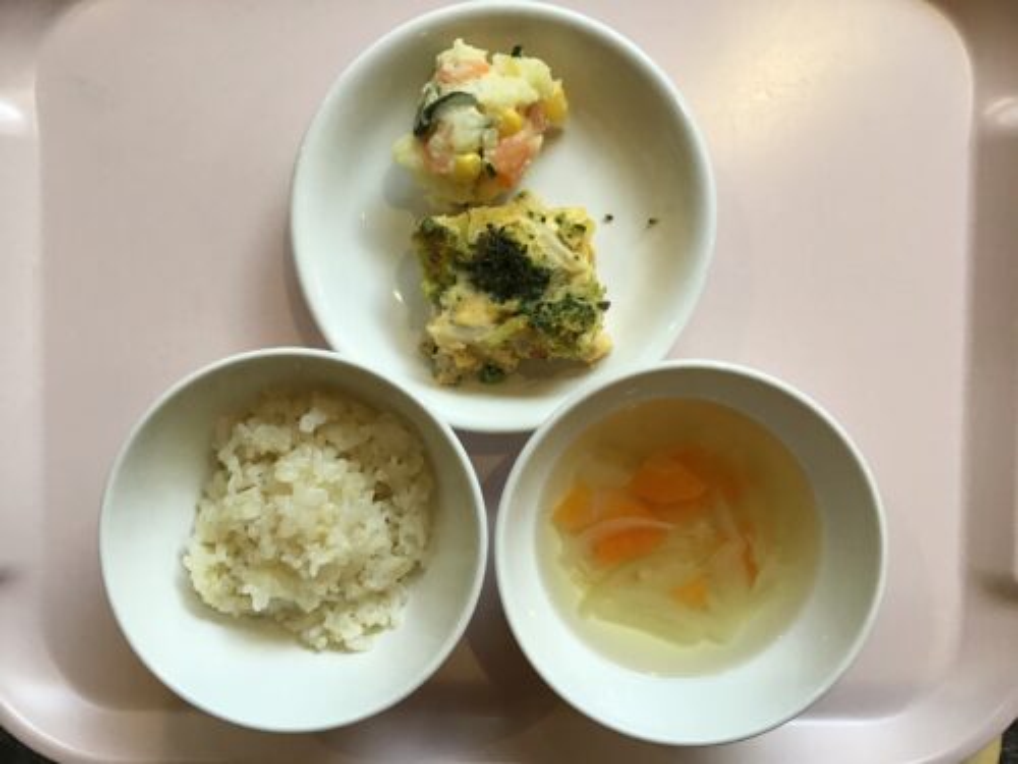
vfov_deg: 45.4
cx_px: 509
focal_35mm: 31
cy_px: 382
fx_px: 912
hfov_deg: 58.4
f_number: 2.4
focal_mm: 3.3
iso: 32
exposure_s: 1/30
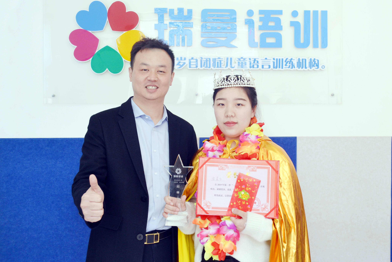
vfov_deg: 36.9
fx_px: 392
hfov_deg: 53.1
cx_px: 192
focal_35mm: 36
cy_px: 139
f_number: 4.5
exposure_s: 1/80
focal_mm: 22
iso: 400
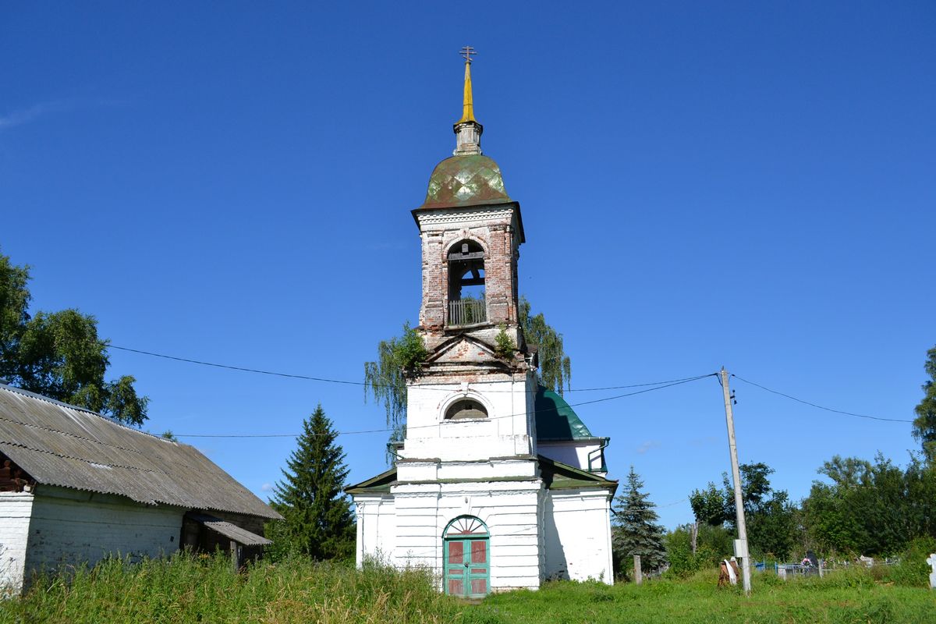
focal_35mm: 30
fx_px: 780
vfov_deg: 43.6
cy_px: 312
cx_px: 468
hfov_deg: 61.9
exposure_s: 1/2000
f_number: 7.1
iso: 400
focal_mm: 20
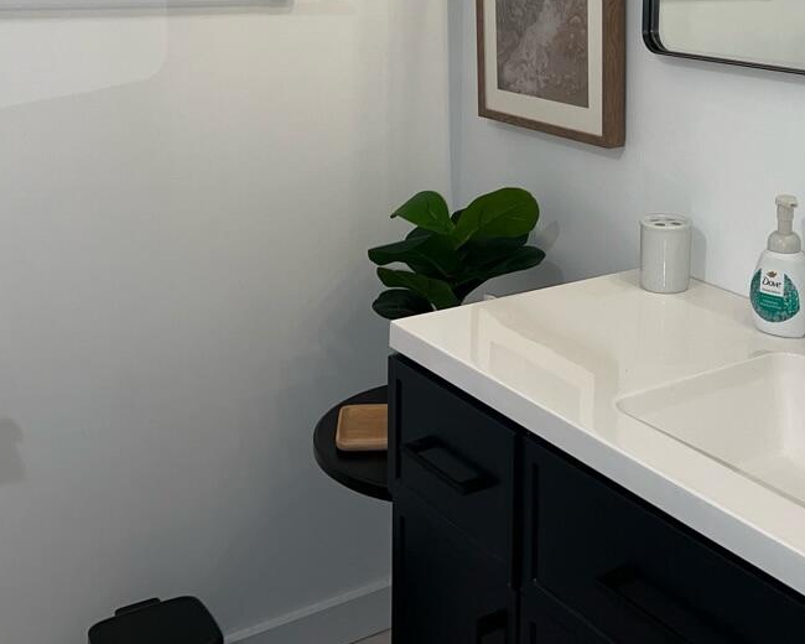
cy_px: 52
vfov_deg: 28.9
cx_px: 606
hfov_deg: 36.5
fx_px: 1191
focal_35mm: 50
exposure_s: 1/120
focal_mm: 5.7
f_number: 1.5
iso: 50
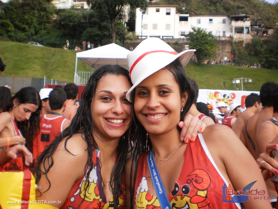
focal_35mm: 36
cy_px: 104
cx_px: 139
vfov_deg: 39.7
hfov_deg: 51.4
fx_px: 289
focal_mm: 6.3
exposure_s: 1/250
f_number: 3.1
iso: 100
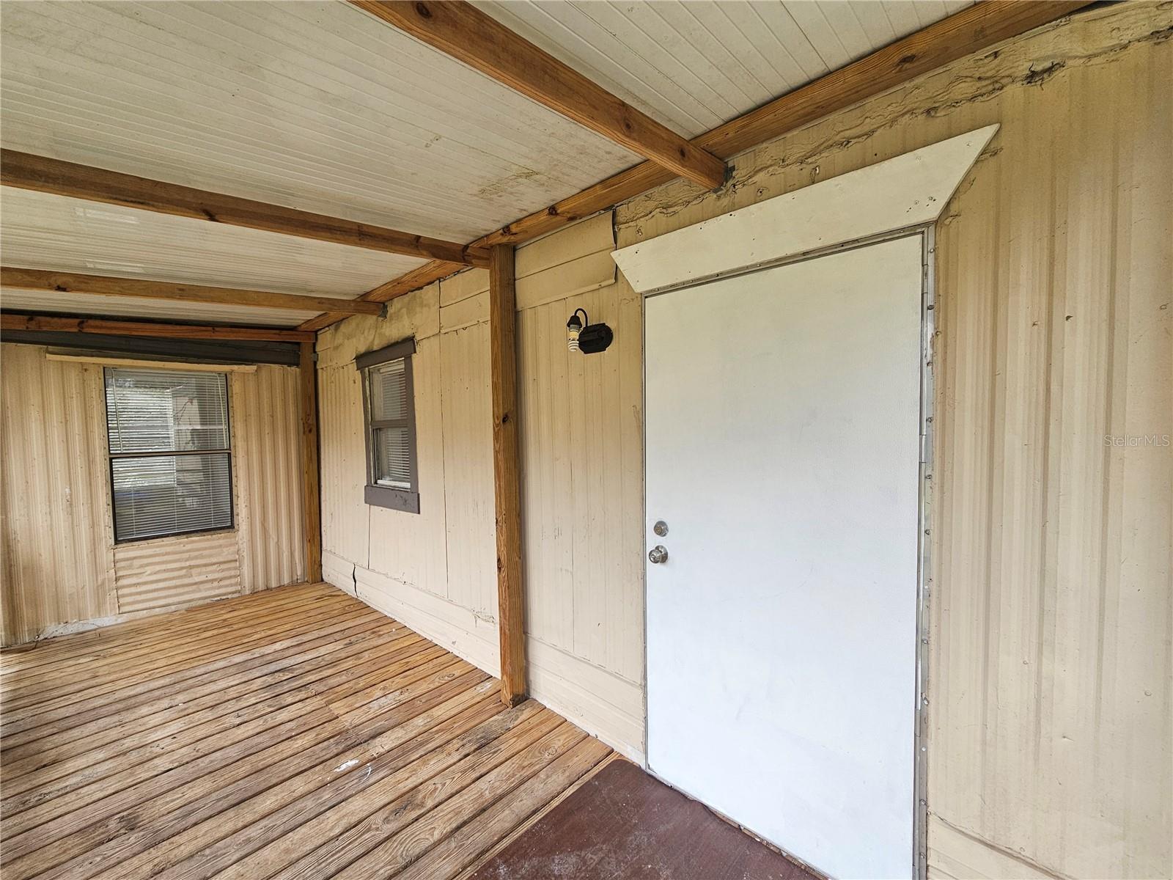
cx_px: 586
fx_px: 441
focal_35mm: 13
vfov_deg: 89.9
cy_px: 440
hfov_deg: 106.2
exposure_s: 1/359
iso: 64
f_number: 2.2
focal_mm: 2.2
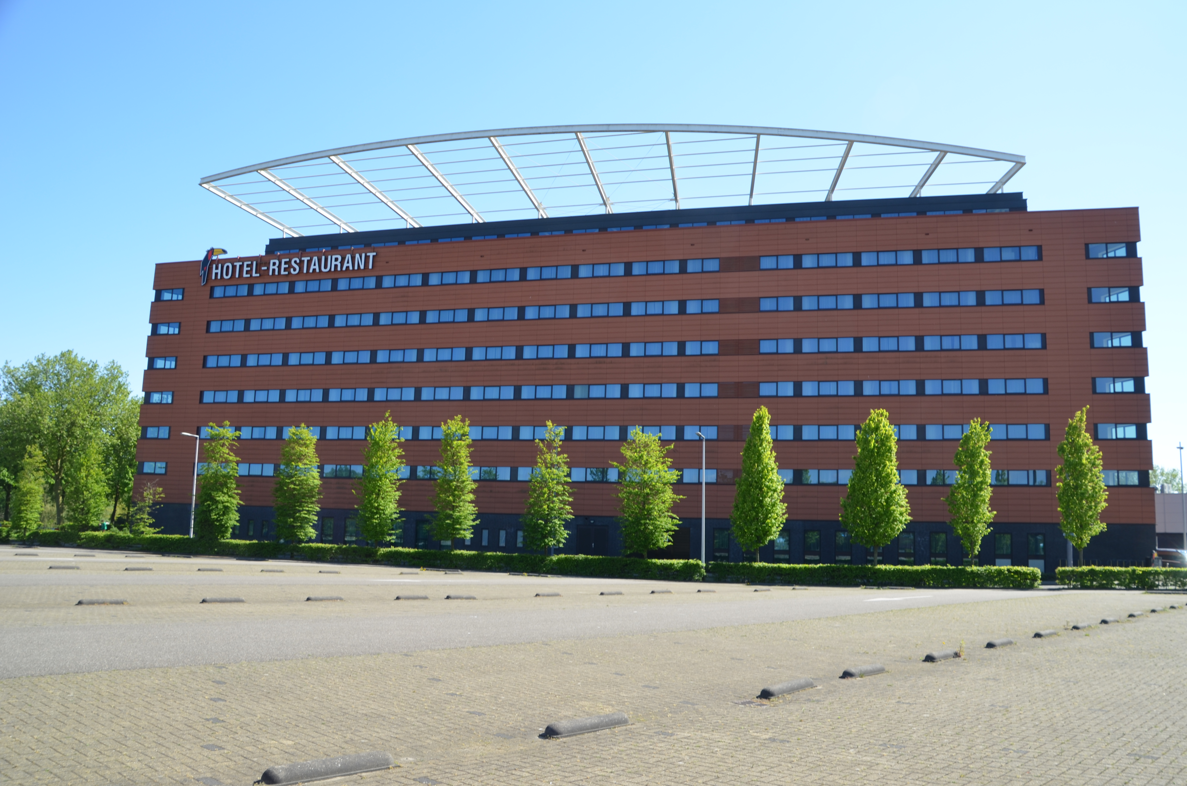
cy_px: 393
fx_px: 987
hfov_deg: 62.0
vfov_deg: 43.4
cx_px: 594
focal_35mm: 30
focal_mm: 20
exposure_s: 1/125
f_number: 8
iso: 100
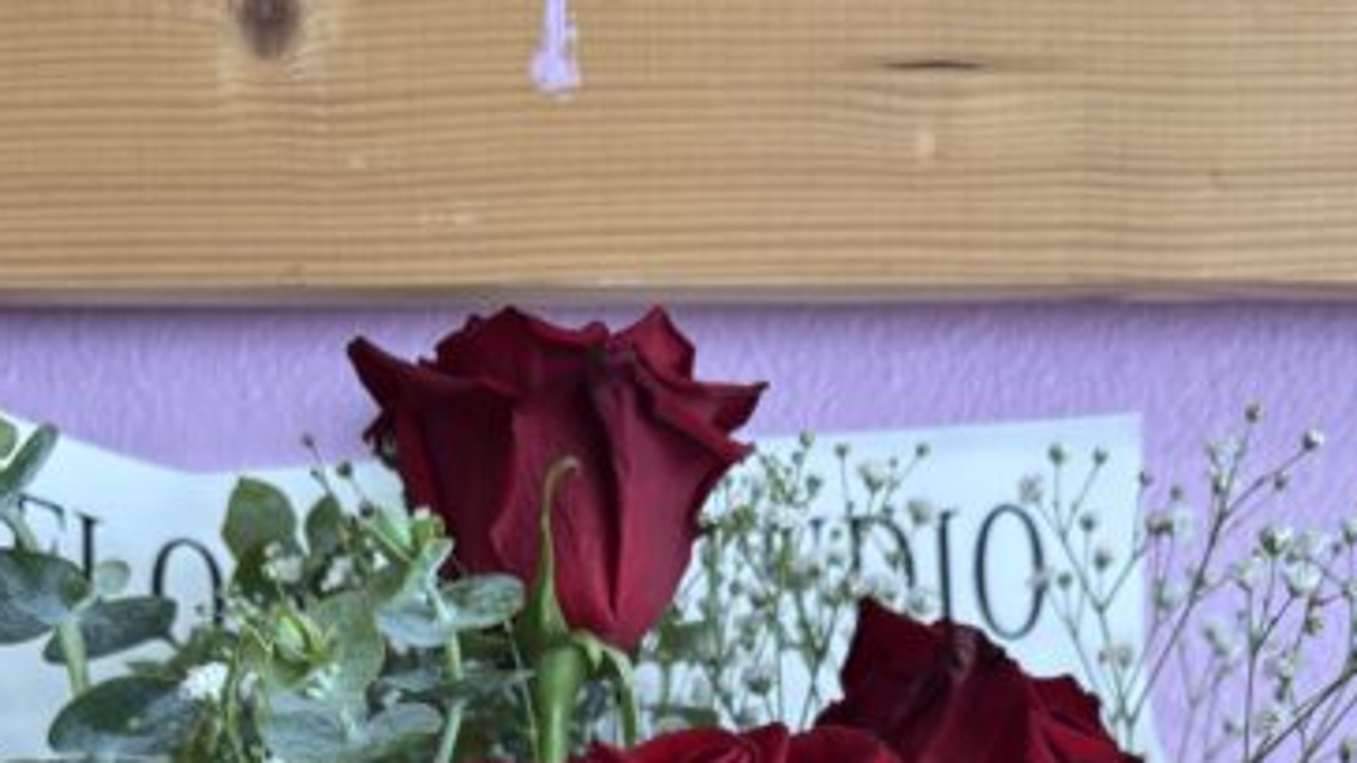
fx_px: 1871
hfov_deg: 39.8
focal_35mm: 52
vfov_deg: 19.5
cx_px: 613
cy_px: 1210
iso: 100
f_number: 1.6
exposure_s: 1/50
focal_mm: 5.96
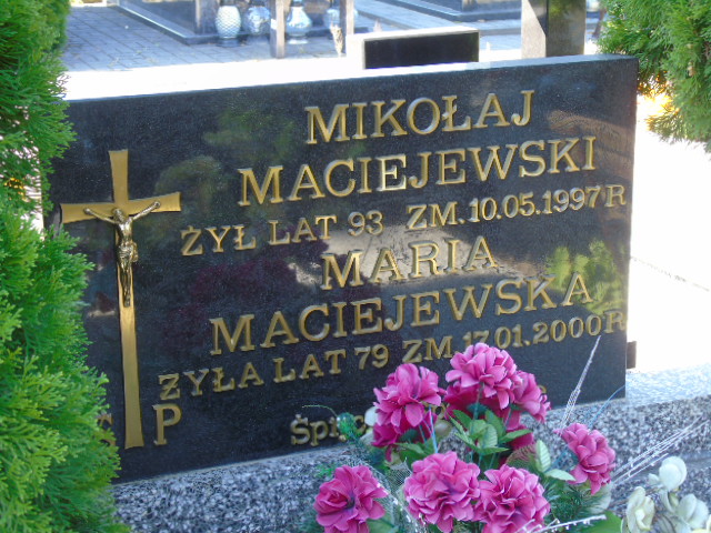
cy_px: 266
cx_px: 356
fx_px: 1458
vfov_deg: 20.7
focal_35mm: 71
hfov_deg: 27.4
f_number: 4.7
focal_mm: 13
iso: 100
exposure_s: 1/30
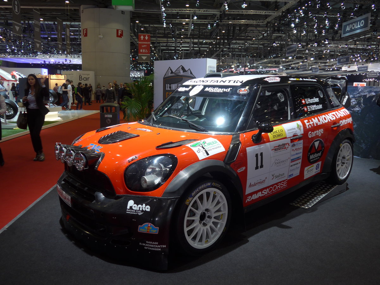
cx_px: 190
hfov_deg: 61.7
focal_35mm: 29
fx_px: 318
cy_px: 142
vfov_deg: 48.2
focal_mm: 6
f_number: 2
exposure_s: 1/60
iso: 100
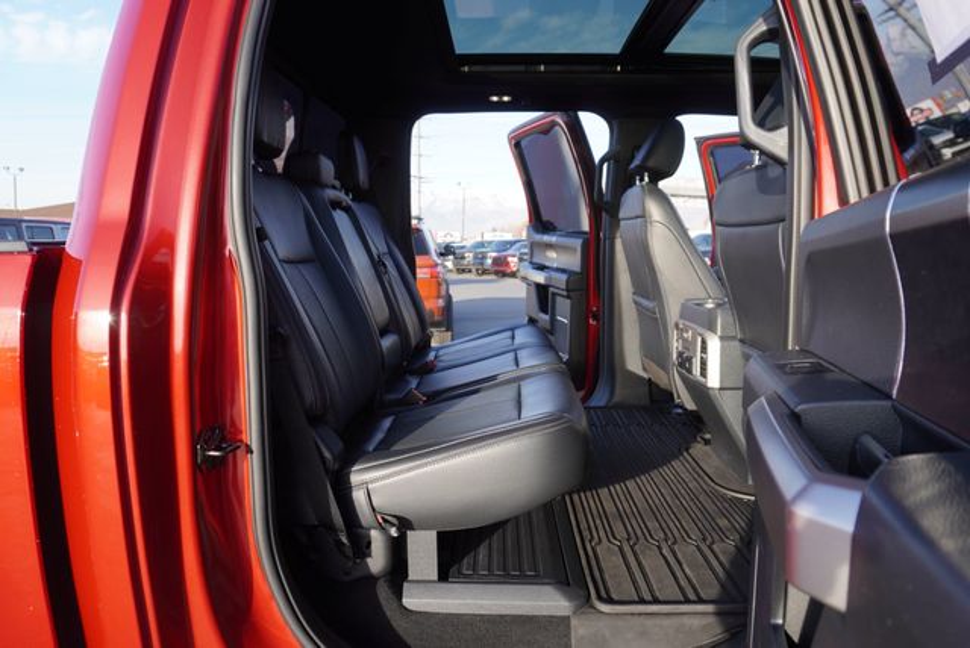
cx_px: 485
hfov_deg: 73.7
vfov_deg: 53.2
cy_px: 324
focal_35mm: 24
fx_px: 647
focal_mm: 16
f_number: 5.6
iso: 100
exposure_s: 1/125
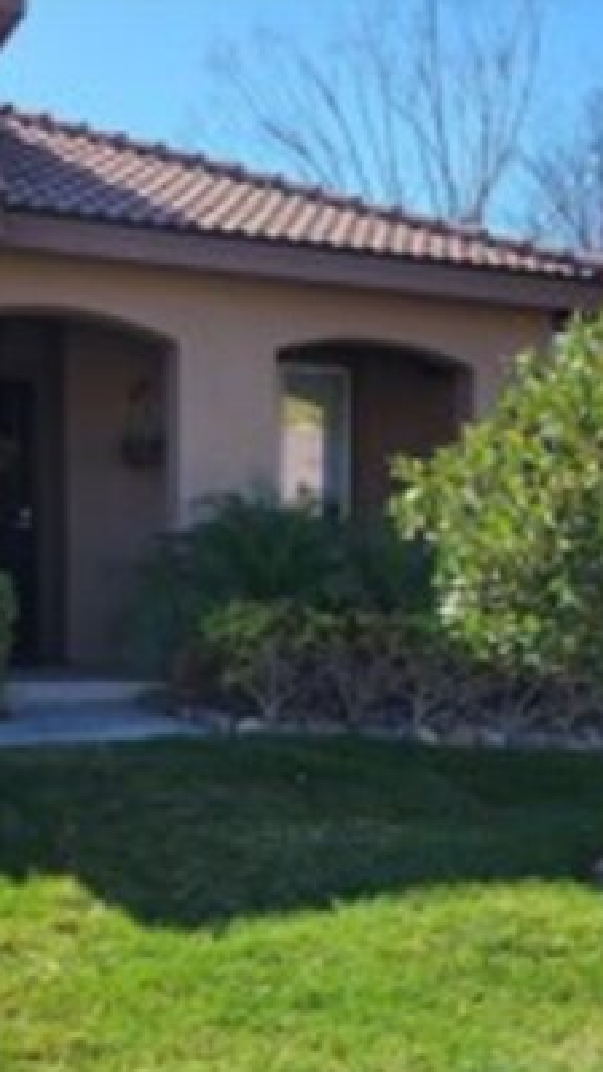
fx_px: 1507
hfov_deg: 22.3
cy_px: 740
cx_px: 482
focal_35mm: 53
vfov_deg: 38.6
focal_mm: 5.4
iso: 40
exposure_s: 1/1354
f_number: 1.8
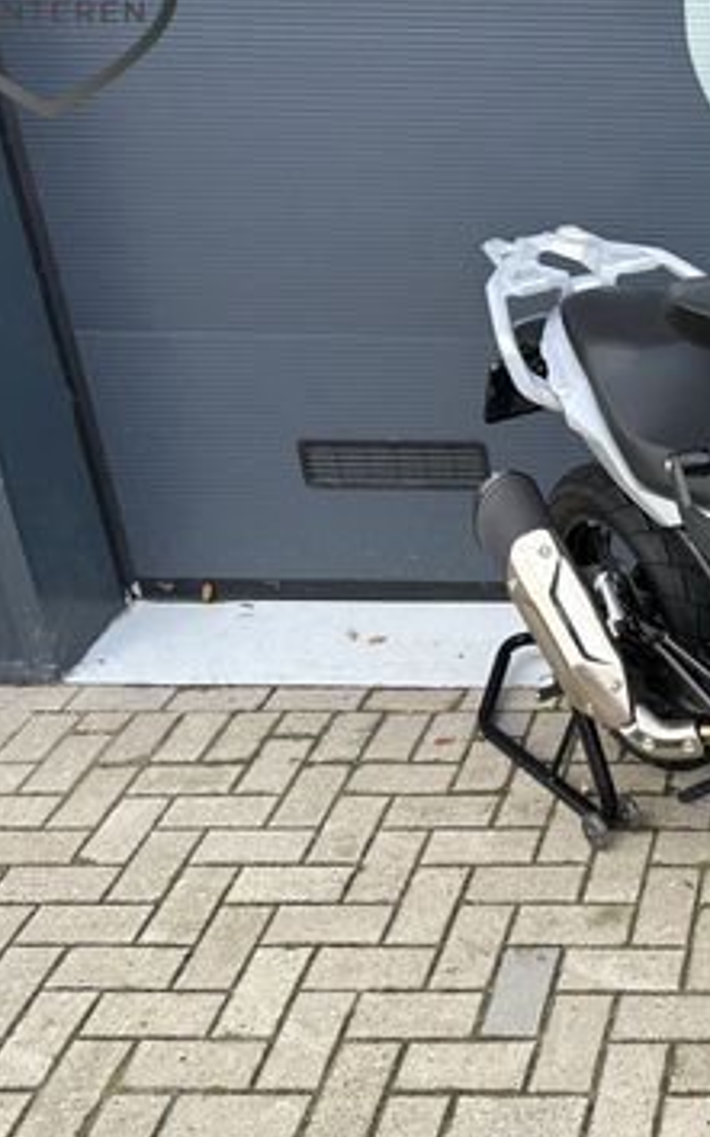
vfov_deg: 43.5
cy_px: 581
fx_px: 1425
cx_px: 948
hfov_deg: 24.2
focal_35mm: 46
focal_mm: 6.86
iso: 80
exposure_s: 1/344
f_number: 1.78
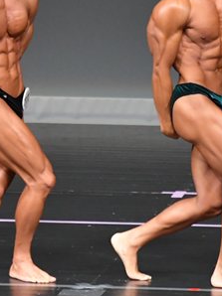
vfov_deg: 2.5
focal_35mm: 788
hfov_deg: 1.9
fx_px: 6748
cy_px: 121
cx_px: 107
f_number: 5.6
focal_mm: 210
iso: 5000
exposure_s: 1/400
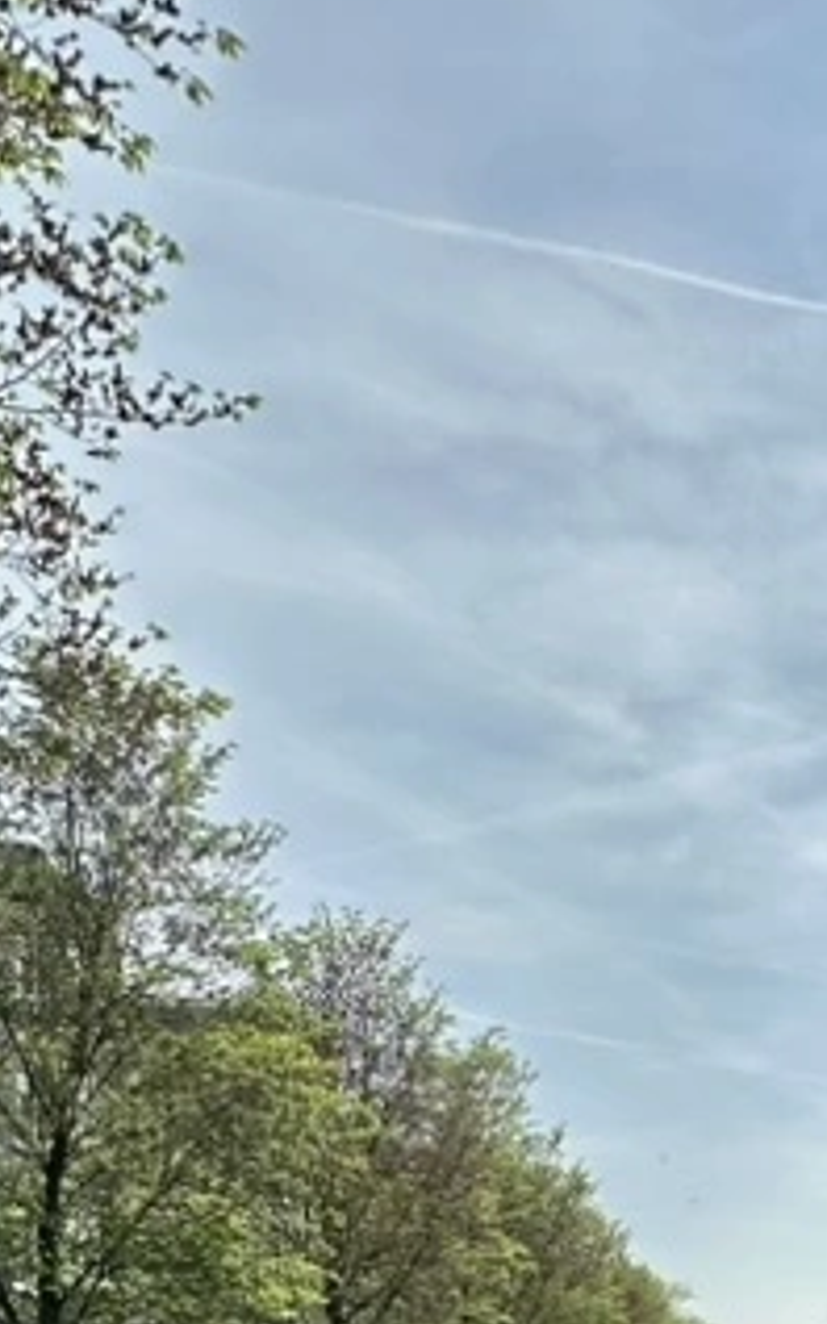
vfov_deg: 35.0
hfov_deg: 25.4
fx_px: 1732
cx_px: 844
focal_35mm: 48
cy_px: 1504
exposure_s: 1/3205
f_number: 2.2
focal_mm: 2.22
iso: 50
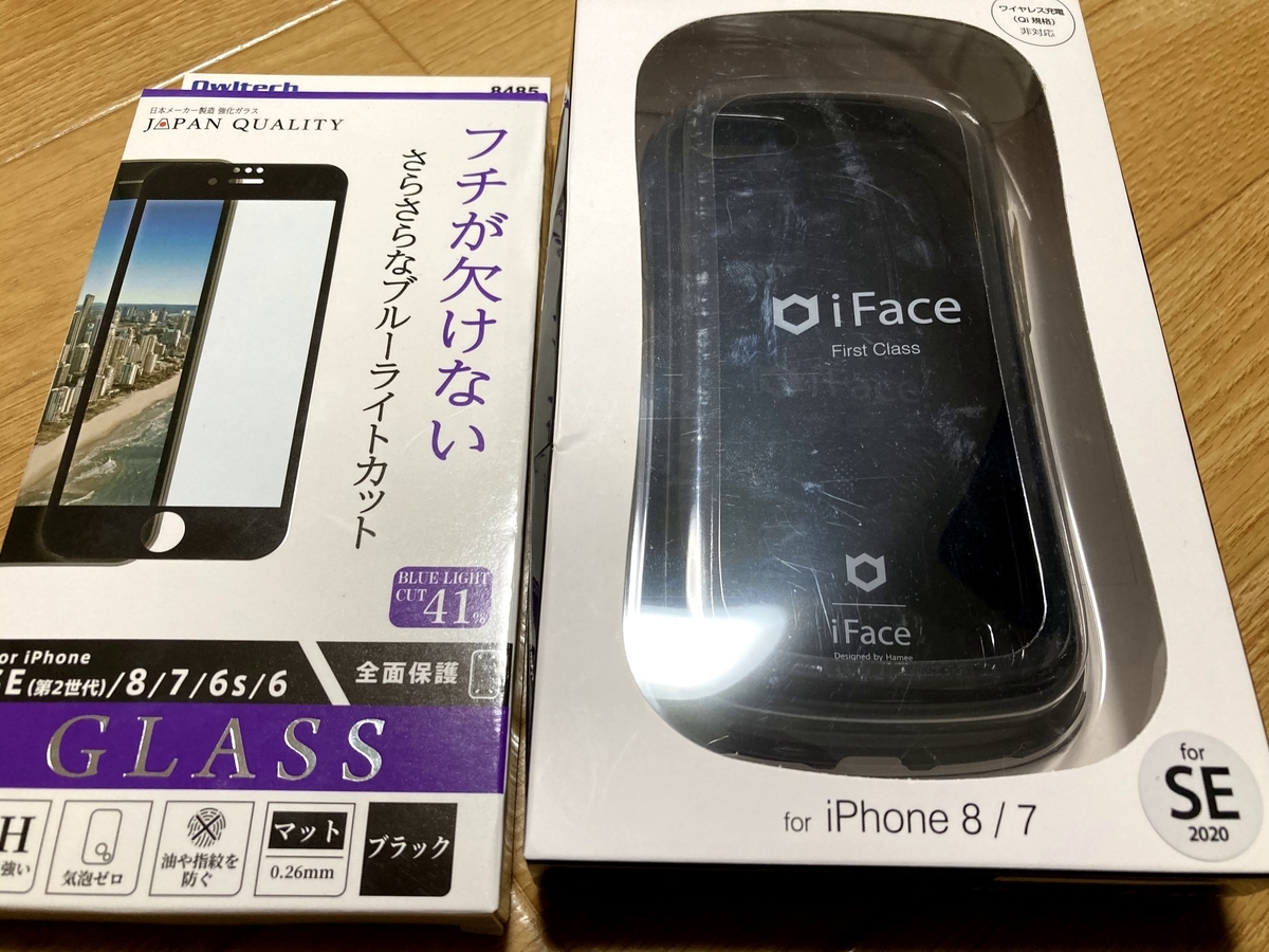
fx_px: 1026
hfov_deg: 63.4
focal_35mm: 28
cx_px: 634
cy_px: 476
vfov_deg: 49.7
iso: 125
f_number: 1.8
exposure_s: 1/60
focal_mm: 3.99
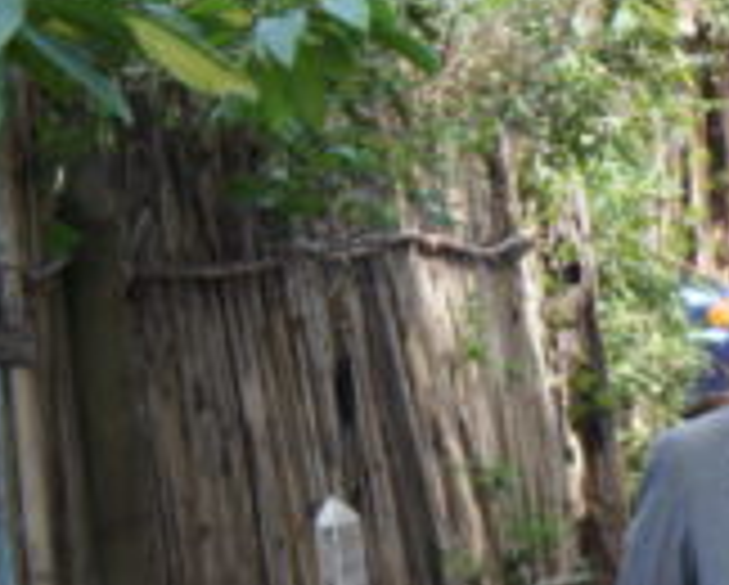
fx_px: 5616
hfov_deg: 7.3
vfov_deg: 5.9
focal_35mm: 260
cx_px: 992
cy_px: 848
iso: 200
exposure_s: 1/160
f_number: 4.5
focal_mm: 44
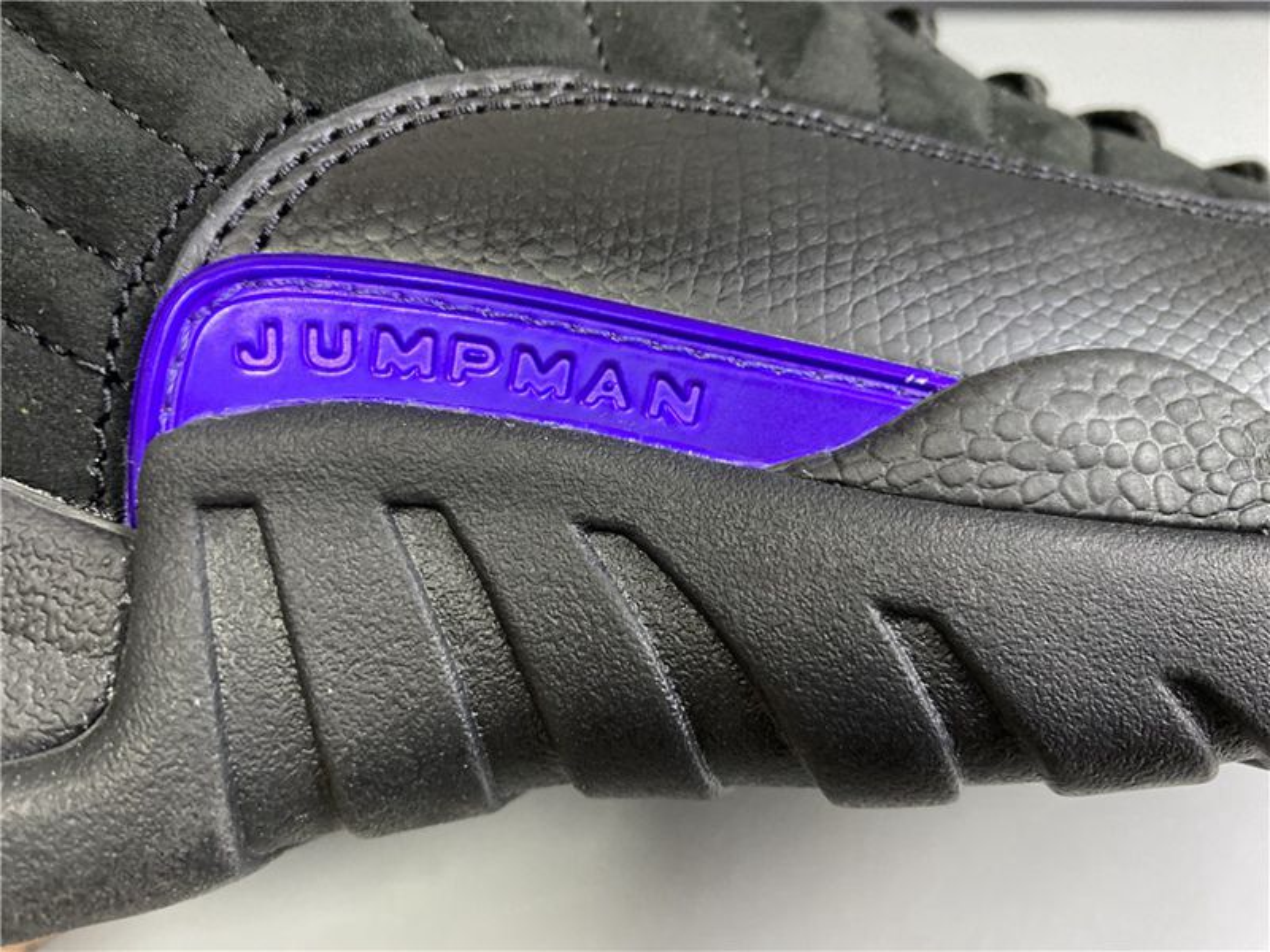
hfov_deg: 67.3
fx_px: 954
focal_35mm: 26
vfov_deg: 53.1
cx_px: 635
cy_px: 476
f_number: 1.8
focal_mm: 4.25
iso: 320
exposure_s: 1/33
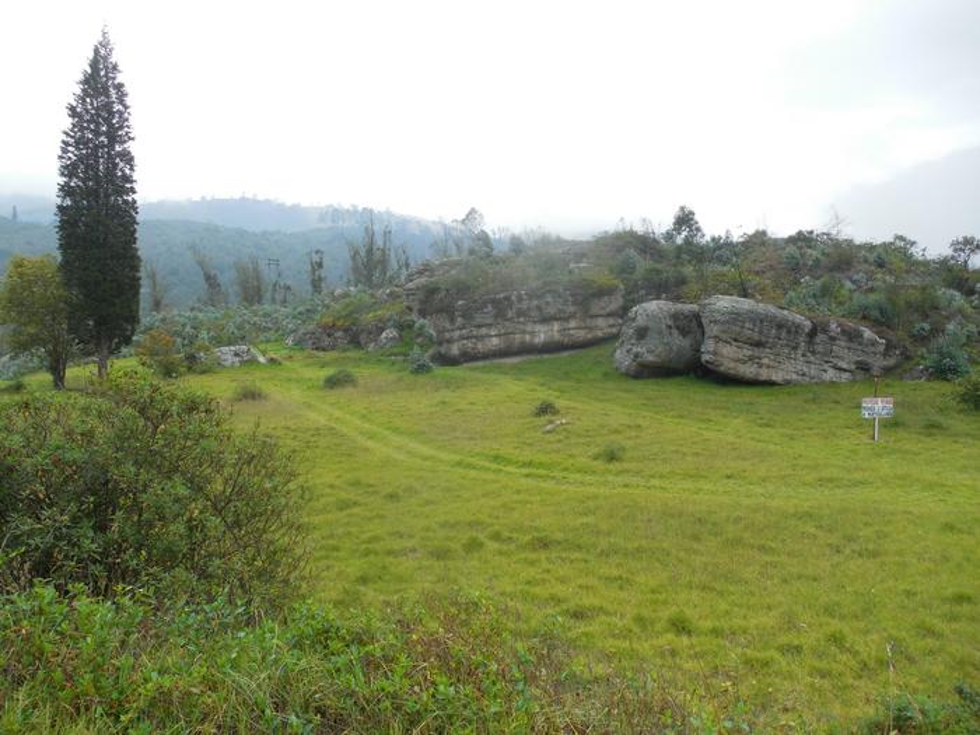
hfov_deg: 69.4
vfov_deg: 54.9
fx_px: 708
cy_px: 368
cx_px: 490
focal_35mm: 25
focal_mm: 4.5
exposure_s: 1/1250
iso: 200
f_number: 3.3
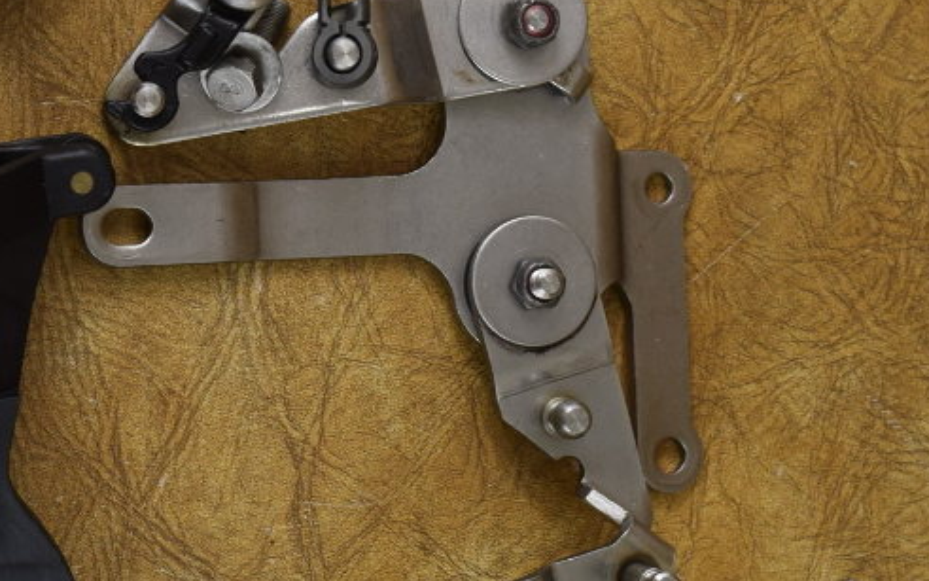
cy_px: 185
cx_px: 91
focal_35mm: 135
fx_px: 3410
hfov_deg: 15.3
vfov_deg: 9.7
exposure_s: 1/160
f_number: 8
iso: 400
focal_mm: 27
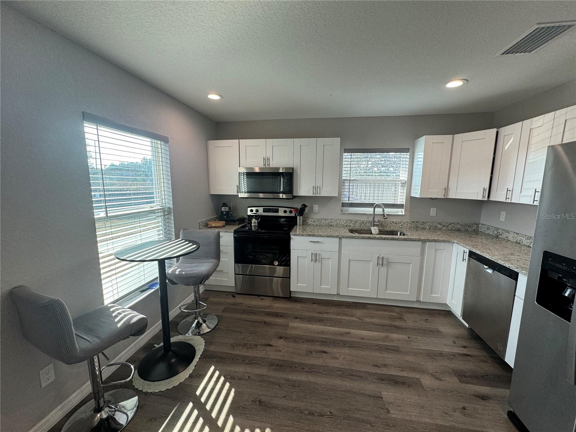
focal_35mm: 14
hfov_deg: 102.1
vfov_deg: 85.7
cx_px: 288
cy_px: 216
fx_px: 233
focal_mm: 2.22
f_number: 2.2
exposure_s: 1/120
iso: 100
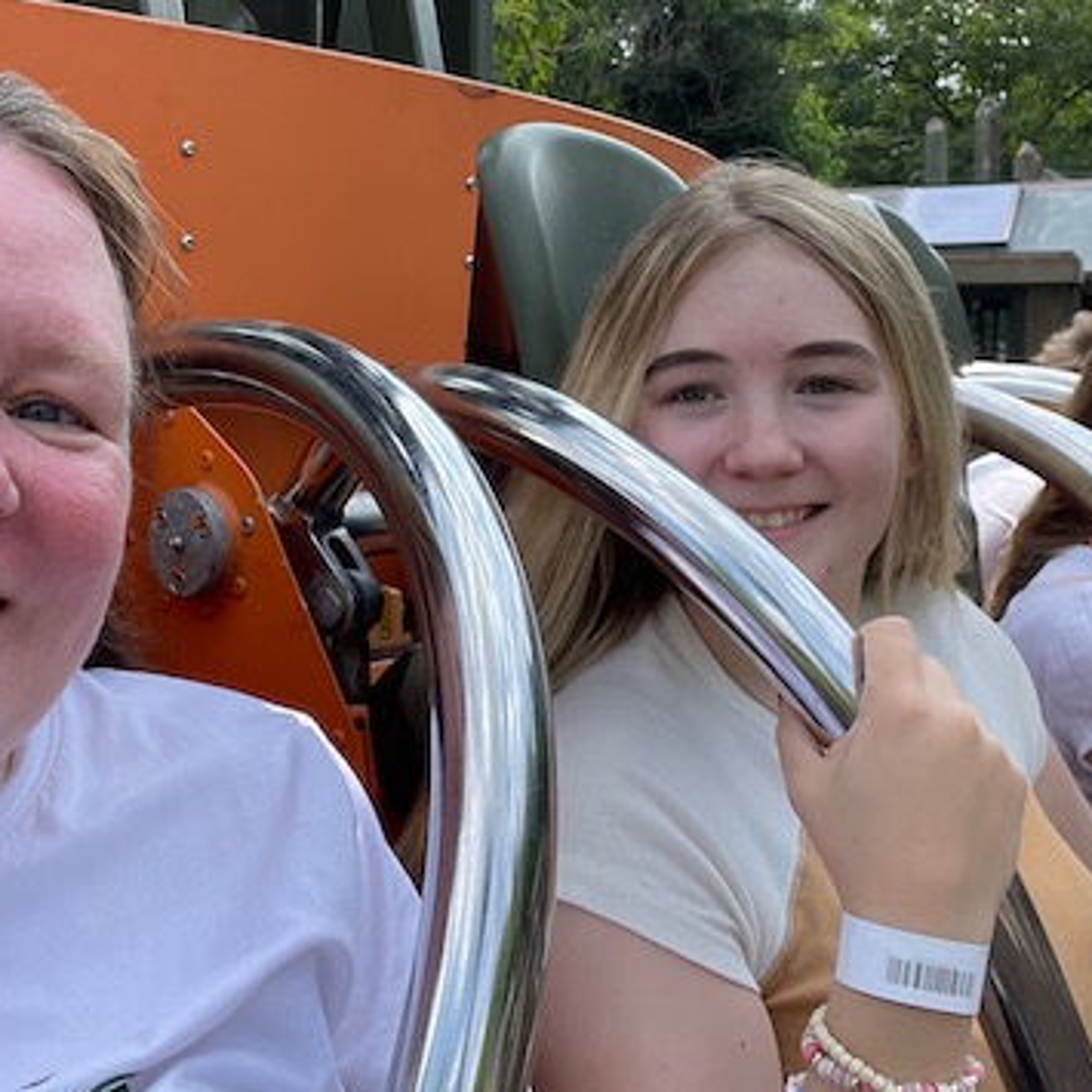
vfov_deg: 38.5
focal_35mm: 43
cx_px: 529
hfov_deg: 39.2
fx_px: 1535
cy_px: 325
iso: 25
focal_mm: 2.71
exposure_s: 1/296
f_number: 2.2
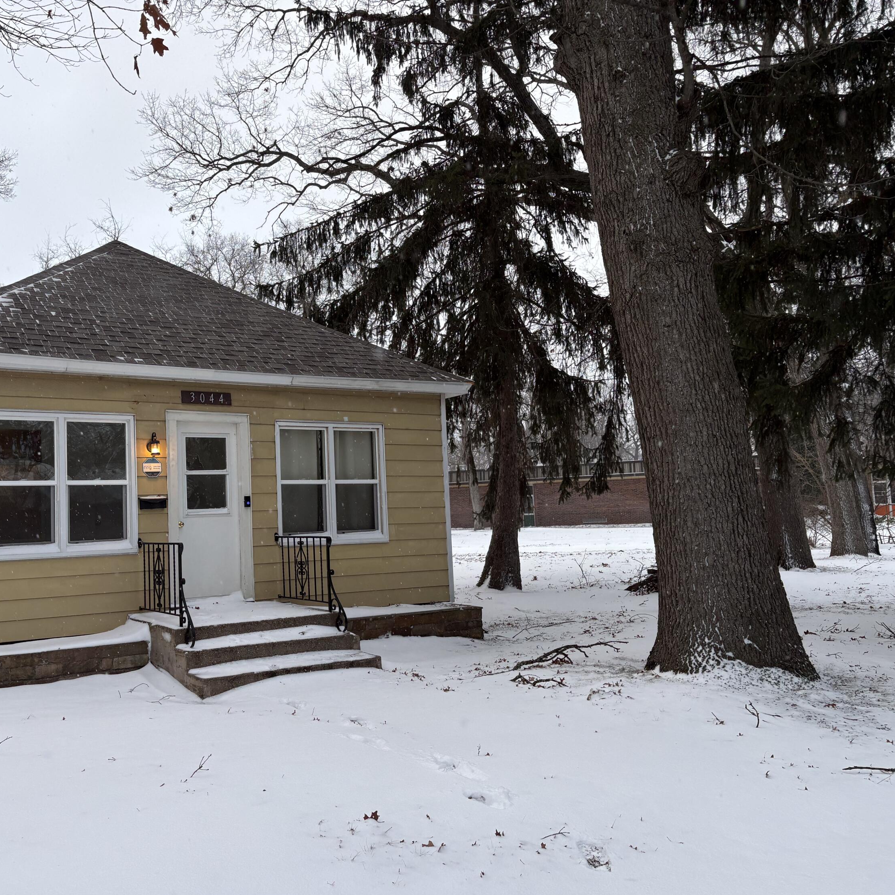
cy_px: 452
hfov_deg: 51.7
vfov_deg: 52.5
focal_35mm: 31
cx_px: 309
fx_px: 907
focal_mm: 5.96
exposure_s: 1/122
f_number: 1.6
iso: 40
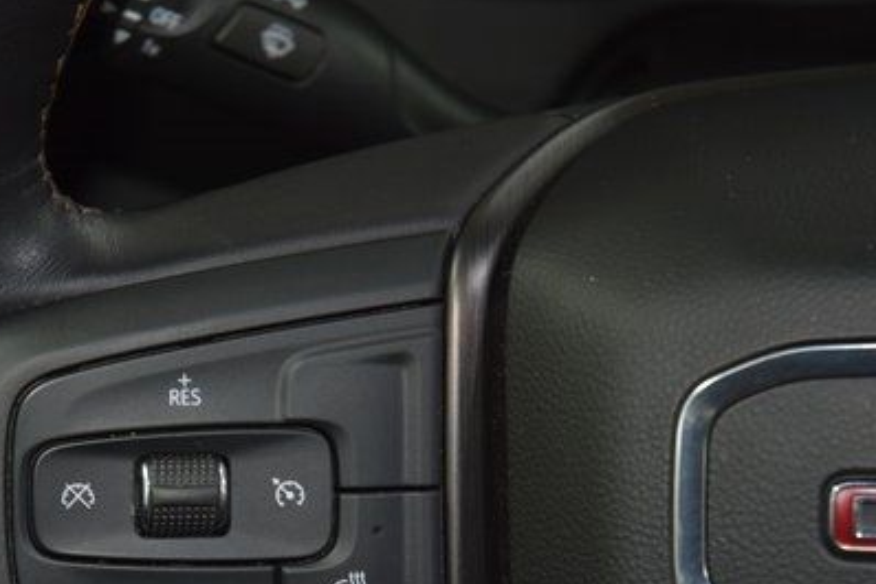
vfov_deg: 8.1
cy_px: 462
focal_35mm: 169
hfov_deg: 12.1
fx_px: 4110
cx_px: 211
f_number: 4.5
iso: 1000
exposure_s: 1/30
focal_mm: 70
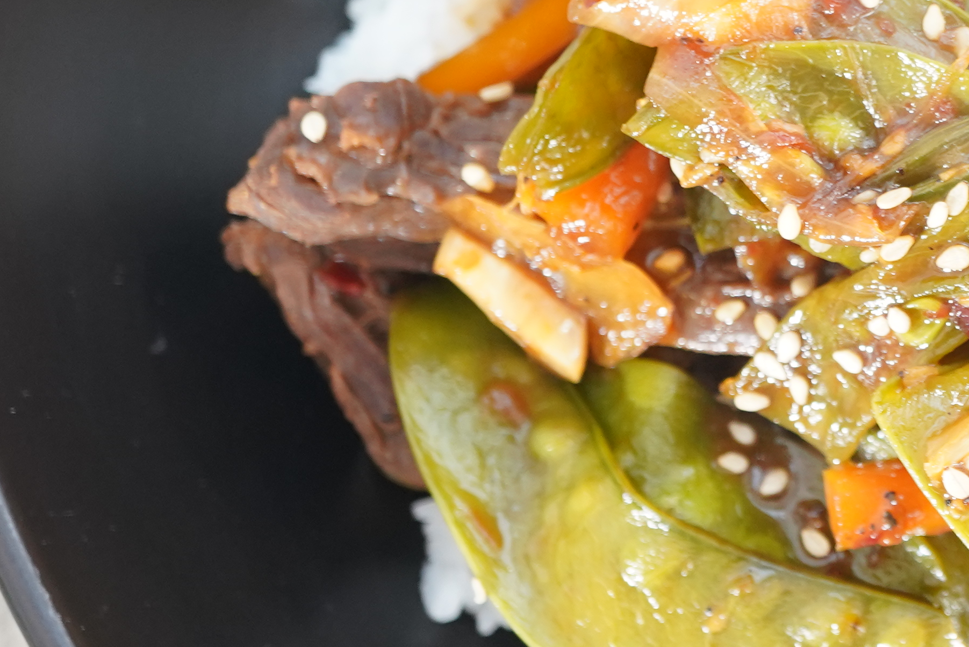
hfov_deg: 15.5
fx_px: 3473
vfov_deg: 10.6
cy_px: 134
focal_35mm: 129
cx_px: 1057
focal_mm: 30
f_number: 4.5
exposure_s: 1/15
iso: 1000
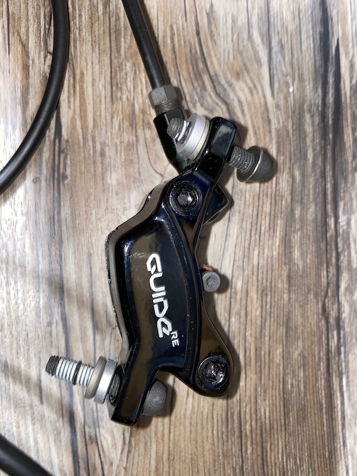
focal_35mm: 26
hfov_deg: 53.1
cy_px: 238
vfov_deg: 67.3
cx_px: 178
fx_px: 358
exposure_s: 1/6
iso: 32
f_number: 1.8
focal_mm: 4.25
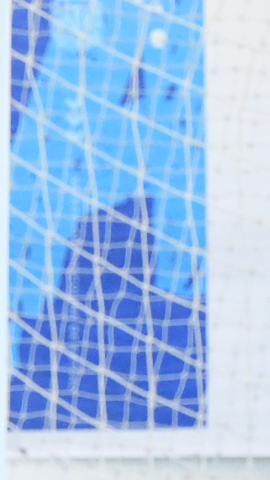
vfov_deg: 2.1
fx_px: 12939
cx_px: -208
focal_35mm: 1017
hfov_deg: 1.2
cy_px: 585
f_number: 2.8
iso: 8000
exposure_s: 1/1250
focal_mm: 150
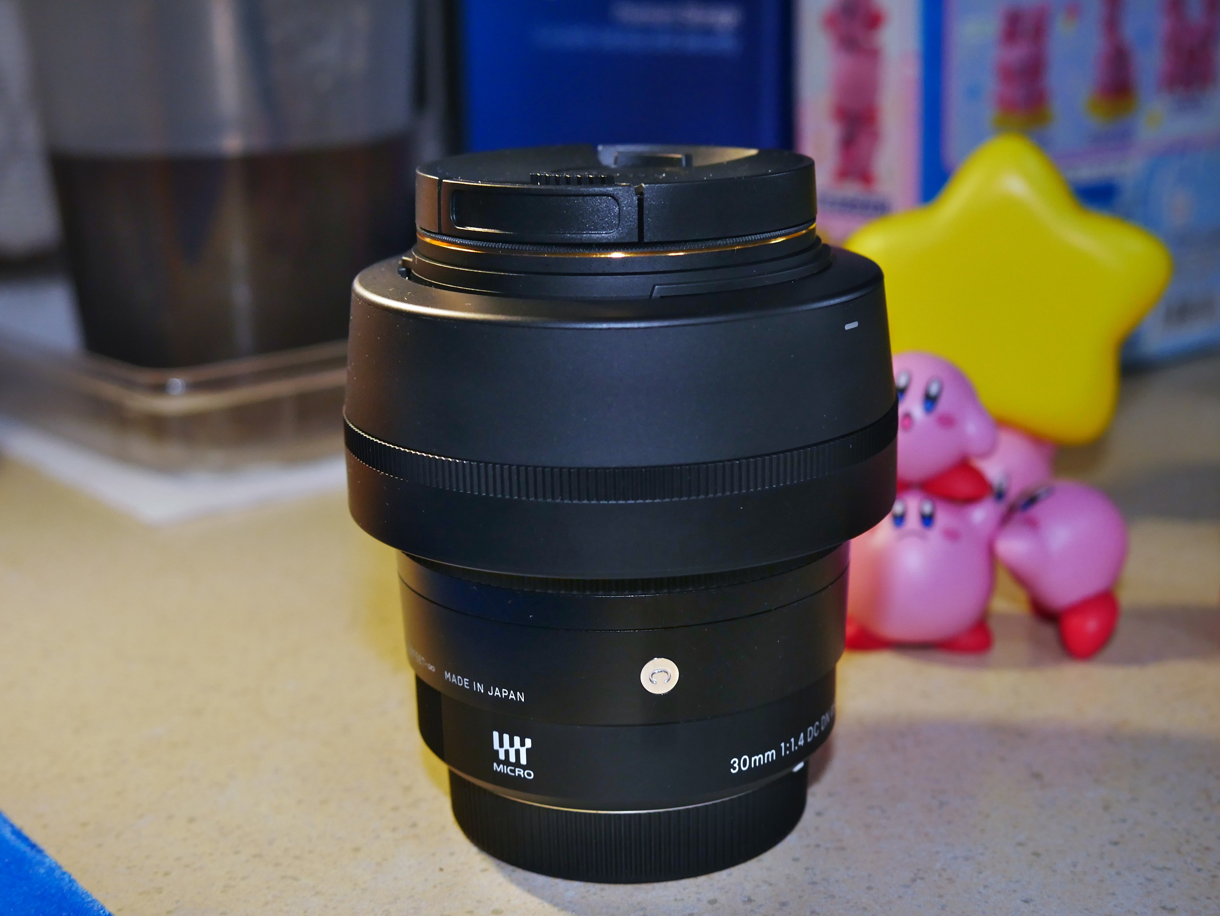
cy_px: 458
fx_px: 1763
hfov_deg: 38.2
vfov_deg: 29.1
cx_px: 610
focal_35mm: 50
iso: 800
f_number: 5.4
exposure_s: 1/60
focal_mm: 25
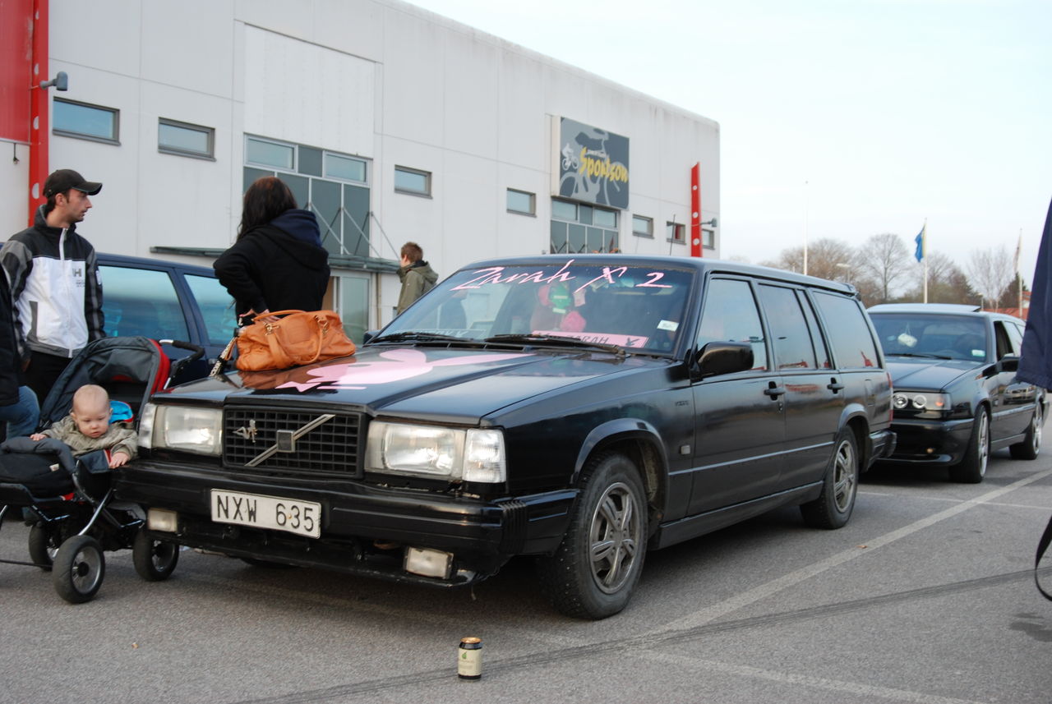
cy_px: 352
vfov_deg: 32.0
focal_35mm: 42
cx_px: 526
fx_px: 1229
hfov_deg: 46.3
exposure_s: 1/125
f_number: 5.6
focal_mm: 28
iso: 200
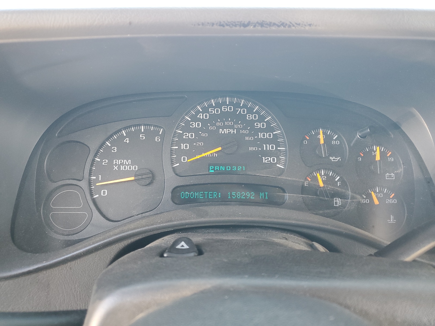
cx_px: 218
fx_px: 327
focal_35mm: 26
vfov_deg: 53.1
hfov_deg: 67.3
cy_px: 163
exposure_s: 1/60.2
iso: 89
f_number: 1.5
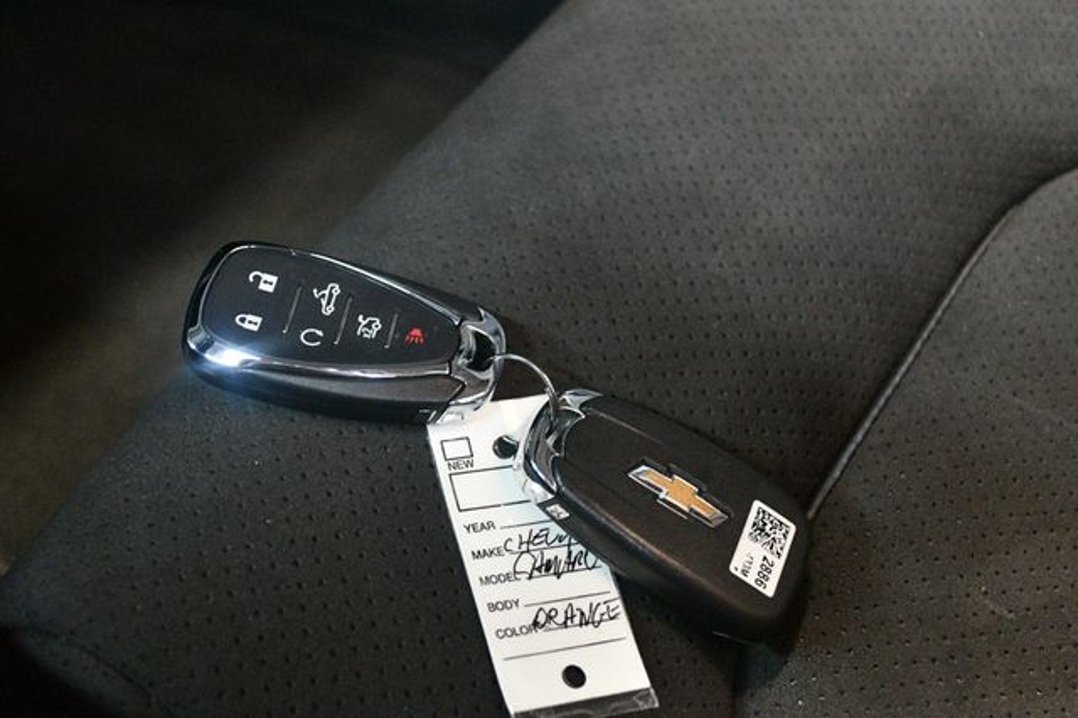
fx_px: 1437
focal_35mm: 48
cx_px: 539
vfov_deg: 28.0
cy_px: 359
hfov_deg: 41.1
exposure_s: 1/60
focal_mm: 32
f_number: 4.8
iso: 8000
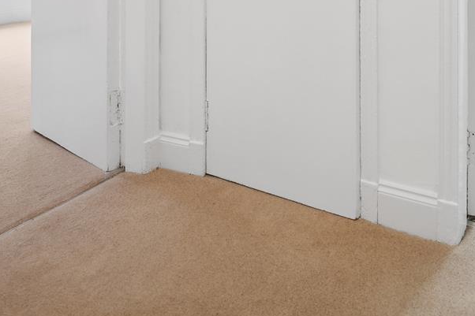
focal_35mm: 35
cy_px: -74
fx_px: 462
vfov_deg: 31.1
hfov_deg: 50.3
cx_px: 398
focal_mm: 13
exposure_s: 1/50
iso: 200
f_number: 3.5
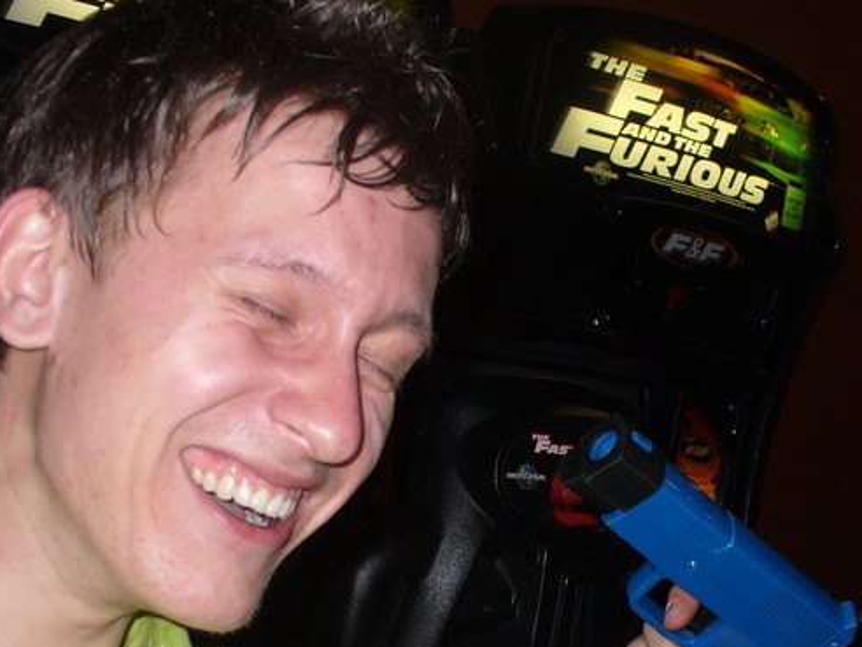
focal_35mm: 70
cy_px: 500
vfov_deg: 20.8
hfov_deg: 27.6
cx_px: 583
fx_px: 1743
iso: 100
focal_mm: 6.1
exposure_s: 1/60
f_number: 2.8
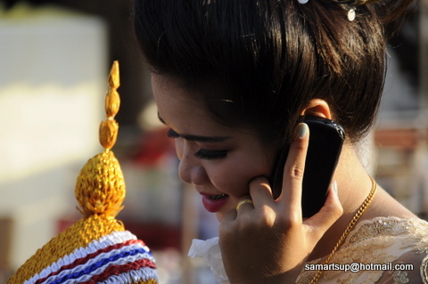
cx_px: 214
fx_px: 3563
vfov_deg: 4.6
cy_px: 142
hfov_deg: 6.9
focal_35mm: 300
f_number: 6.3
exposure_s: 1/200
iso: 250
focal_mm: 200
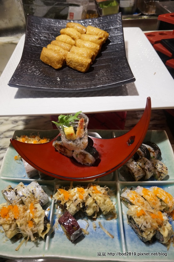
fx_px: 174
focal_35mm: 24
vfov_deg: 73.8
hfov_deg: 53.0
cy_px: 131
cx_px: 87
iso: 800
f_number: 4
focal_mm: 16
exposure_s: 1/60
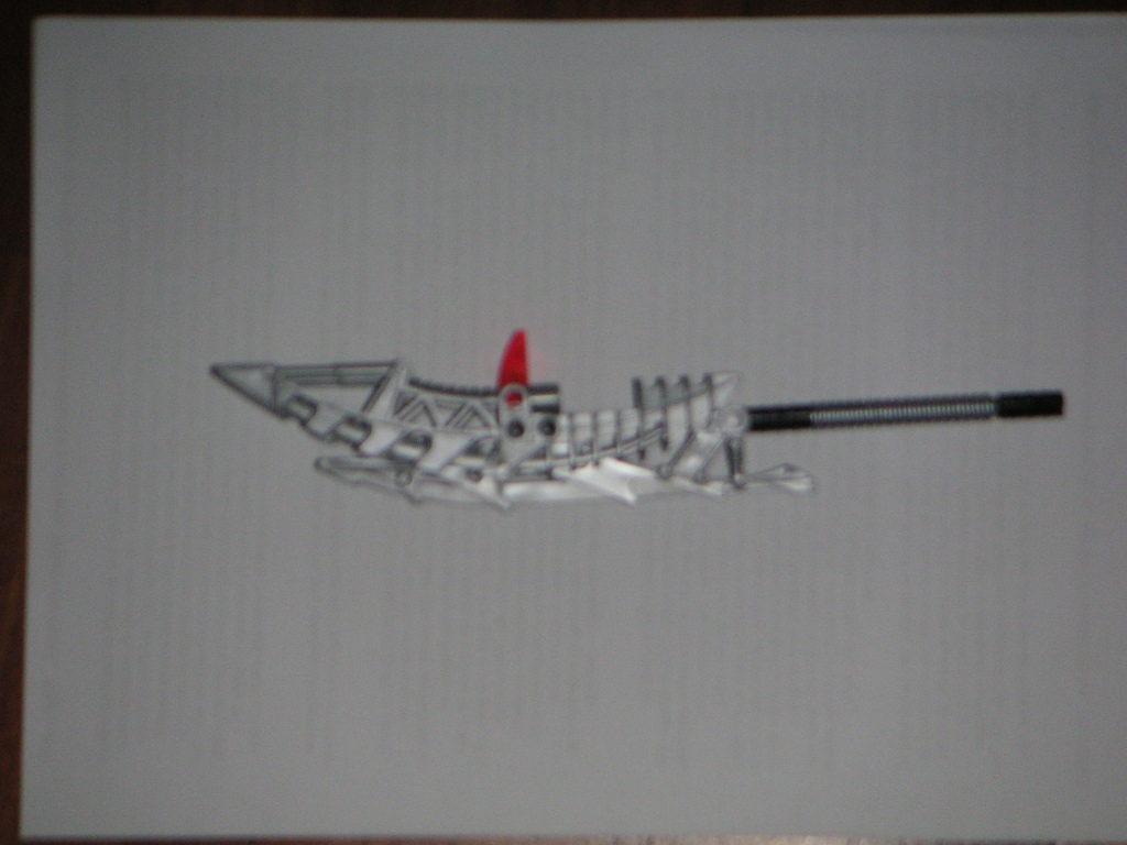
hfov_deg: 19.6
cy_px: 422
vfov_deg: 14.8
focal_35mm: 100
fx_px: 3256
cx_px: 564
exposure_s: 1/90
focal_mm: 15.5
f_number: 3.5
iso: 160
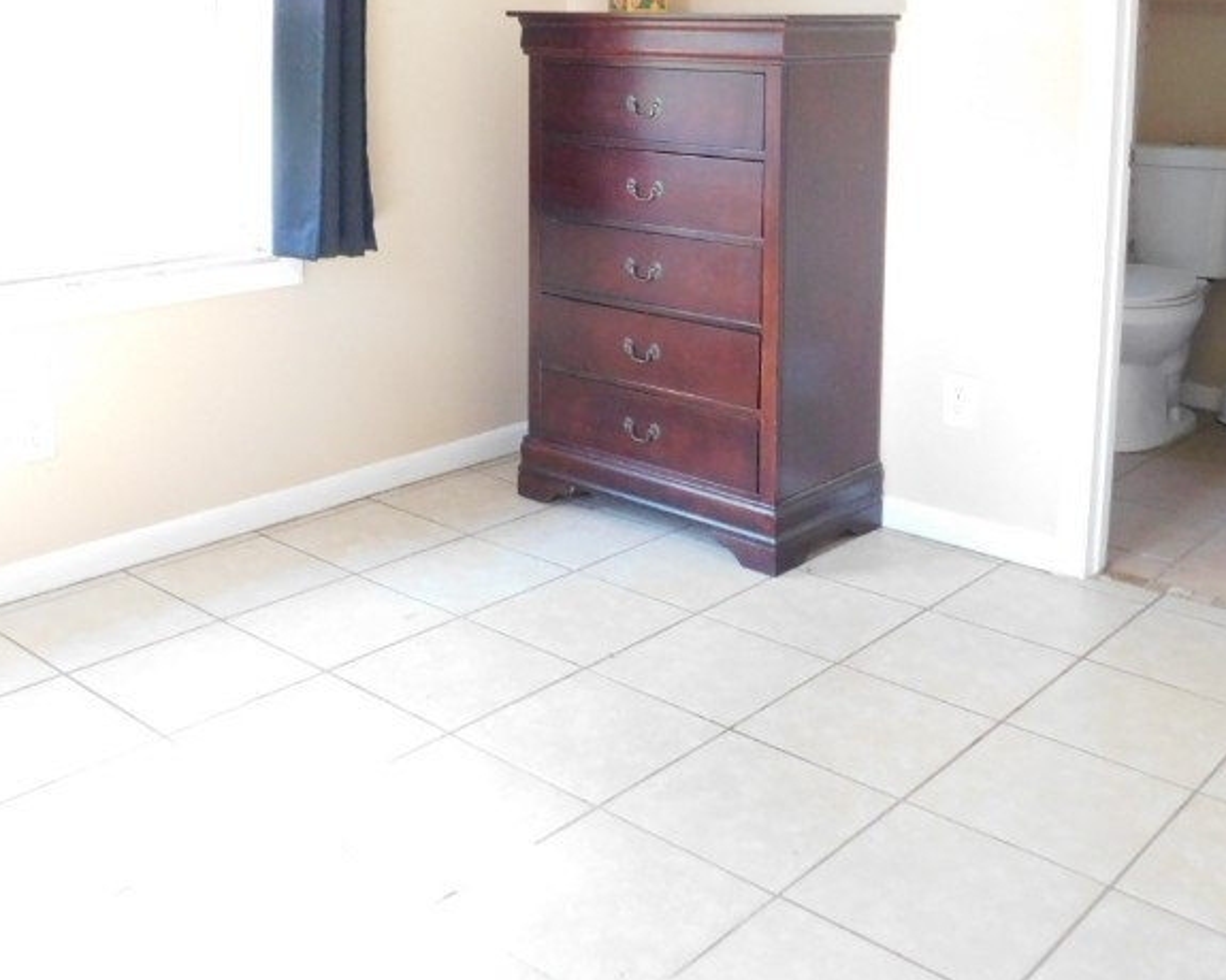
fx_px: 1451
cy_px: 164
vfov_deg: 35.8
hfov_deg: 45.8
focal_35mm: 40
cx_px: 614
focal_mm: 4
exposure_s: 1/20
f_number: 3
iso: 400
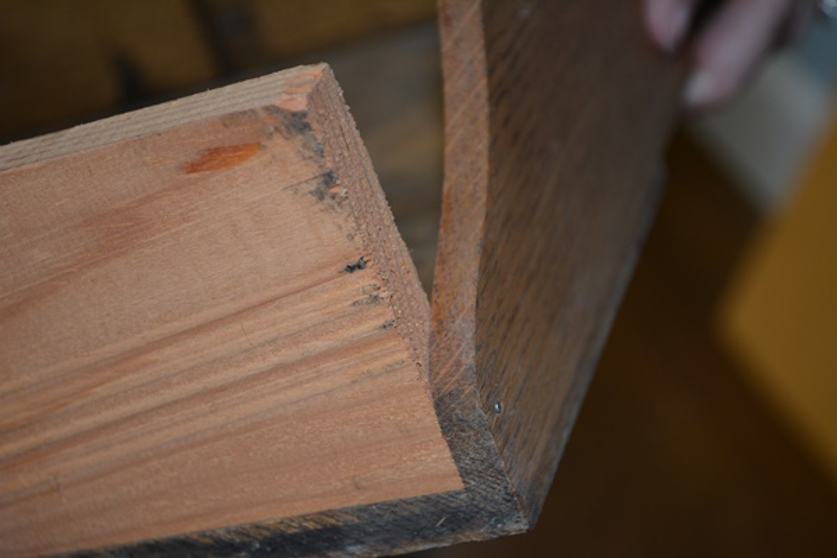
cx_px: 418
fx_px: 1918
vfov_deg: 16.6
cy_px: 279
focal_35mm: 82
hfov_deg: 24.6
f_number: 5.6
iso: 720
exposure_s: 1/60
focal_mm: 55
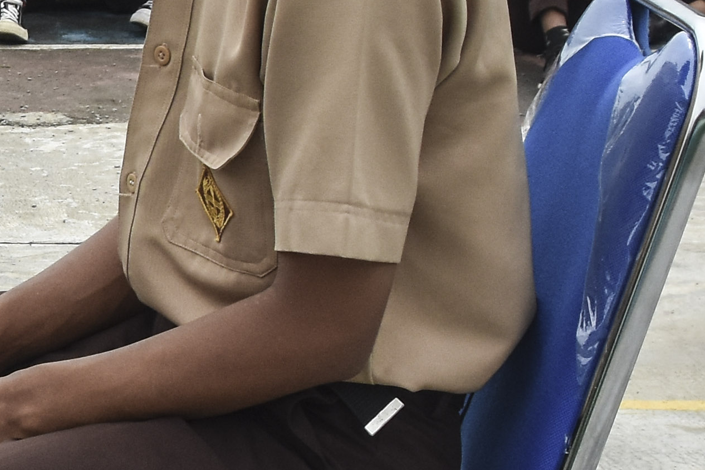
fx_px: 2506
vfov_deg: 10.7
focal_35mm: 128
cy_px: 193
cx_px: -432
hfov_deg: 14.6
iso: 500
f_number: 7.1
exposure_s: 1/1250
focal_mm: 18
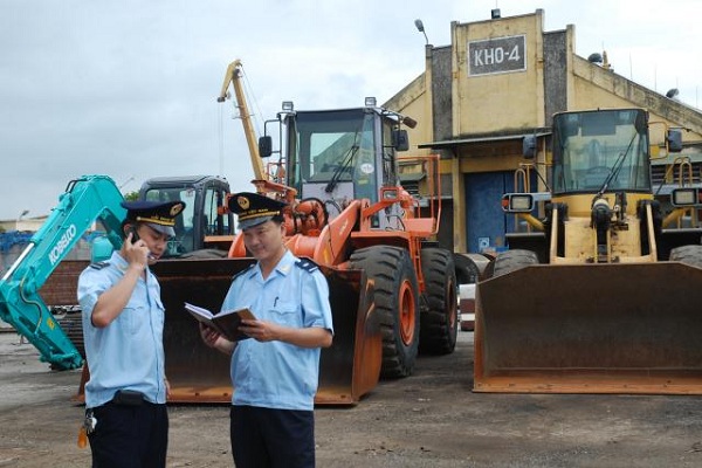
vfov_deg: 23.8
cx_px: 351
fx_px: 1111
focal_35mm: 57
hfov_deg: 35.1
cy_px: 234
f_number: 8
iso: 320
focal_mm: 38
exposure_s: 1/250
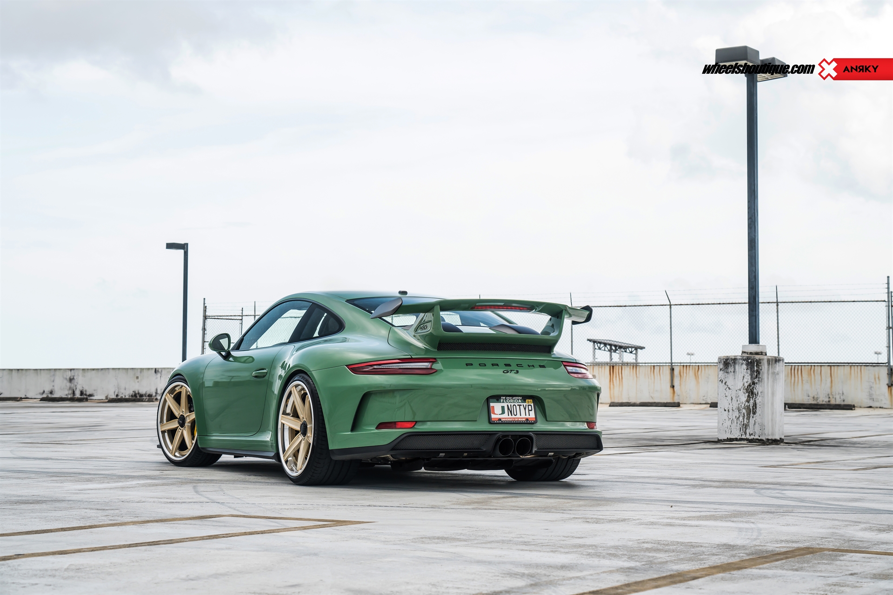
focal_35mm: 64
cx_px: 446
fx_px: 1587
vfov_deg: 21.2
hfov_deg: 31.4
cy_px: 298
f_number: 7.1
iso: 320
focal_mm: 64
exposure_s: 1/200
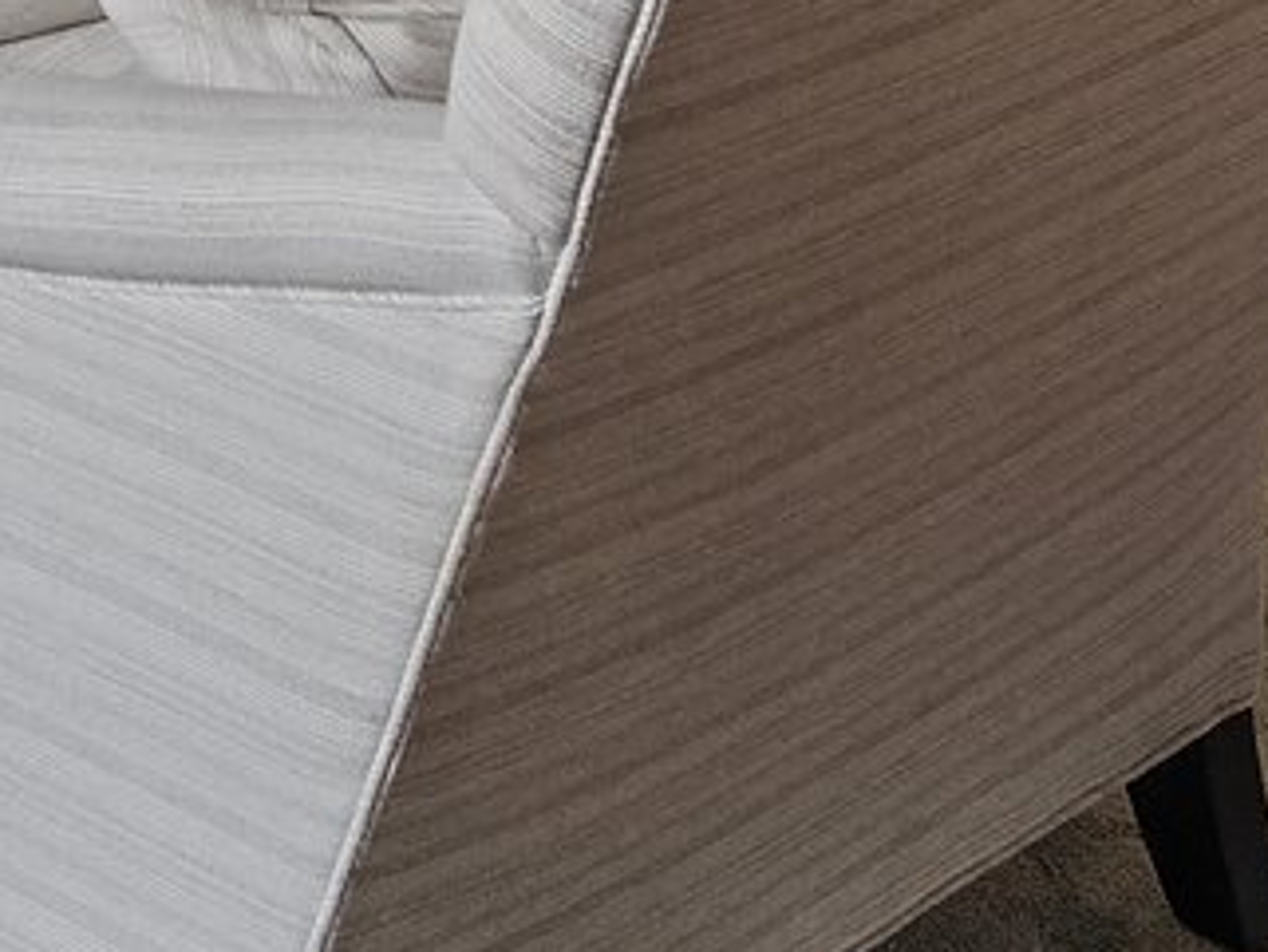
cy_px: -1238
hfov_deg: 18.4
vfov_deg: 12.4
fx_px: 3591
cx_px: -450
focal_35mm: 98
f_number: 8
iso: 640
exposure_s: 1/100
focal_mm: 16
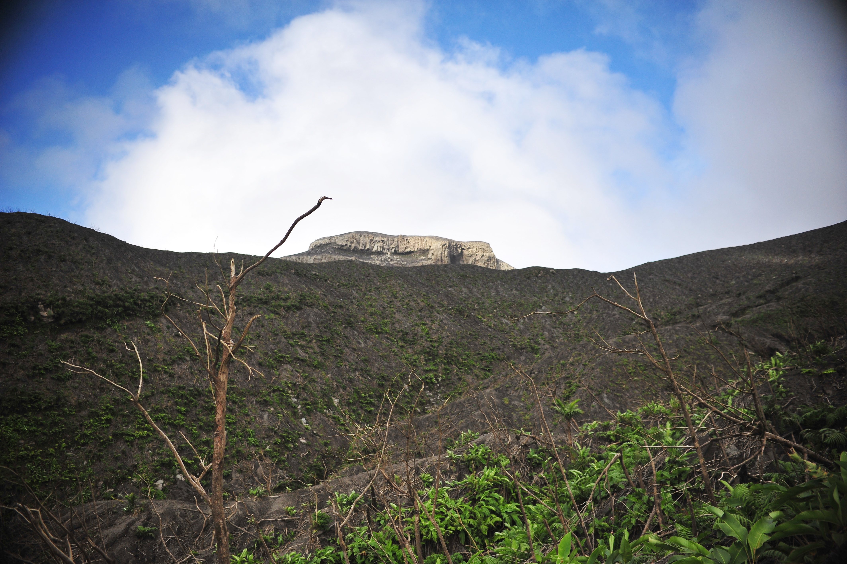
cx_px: 424
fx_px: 823
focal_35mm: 35
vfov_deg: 37.8
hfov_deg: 54.5
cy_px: 282
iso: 640
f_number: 2.8
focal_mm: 35
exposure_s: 1/8000
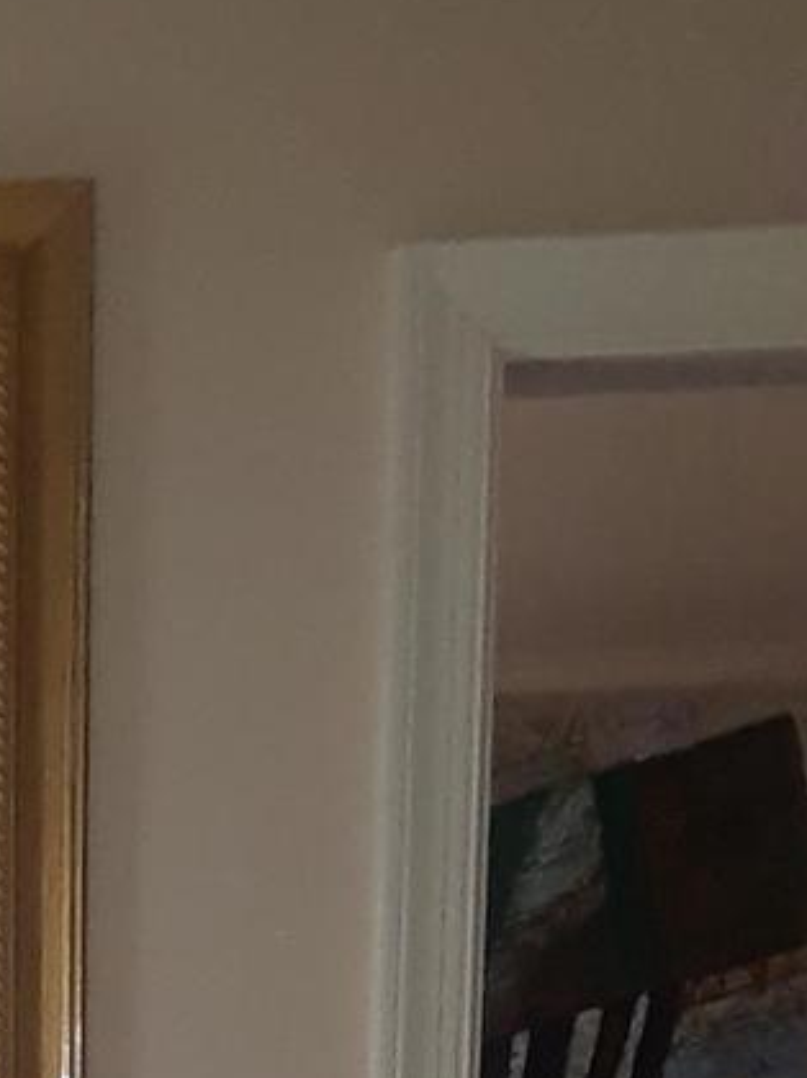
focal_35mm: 110
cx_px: -649
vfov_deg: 15.7
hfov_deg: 12.3
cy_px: 1855
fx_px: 3421
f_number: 1.9
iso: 100
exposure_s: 1/30
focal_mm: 2.47
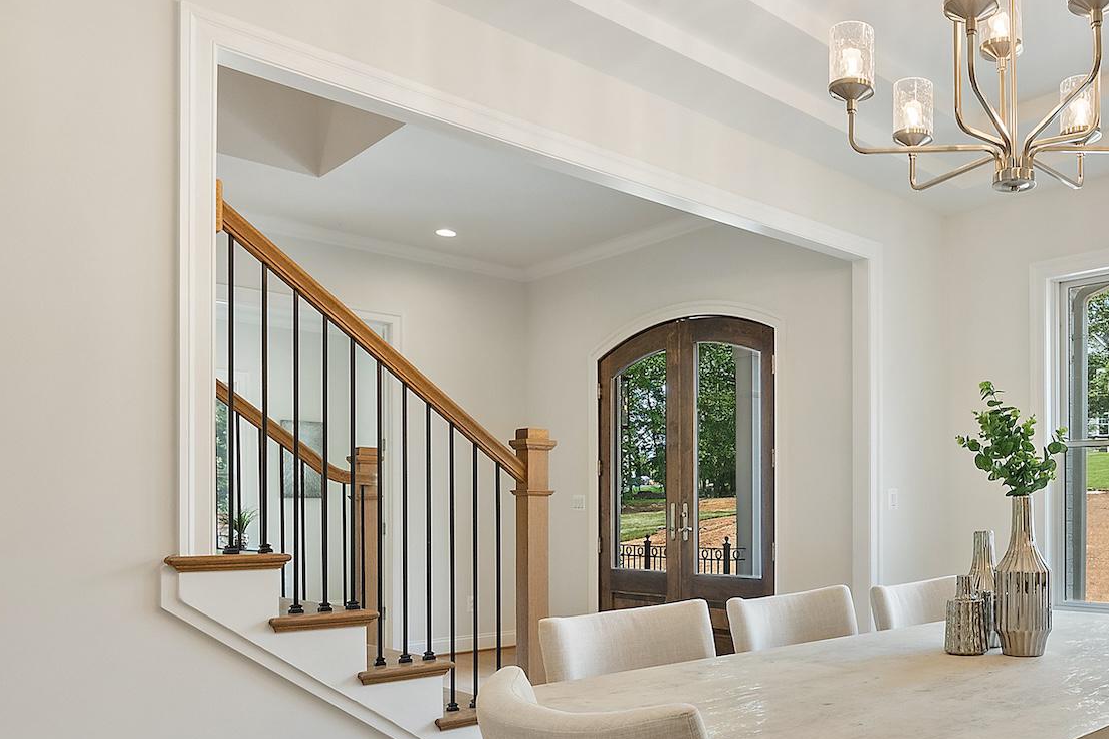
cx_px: 851
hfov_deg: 59.7
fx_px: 893
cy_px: 506
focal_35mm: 29
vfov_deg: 44.2
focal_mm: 16
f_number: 8
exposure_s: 1/25
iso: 640
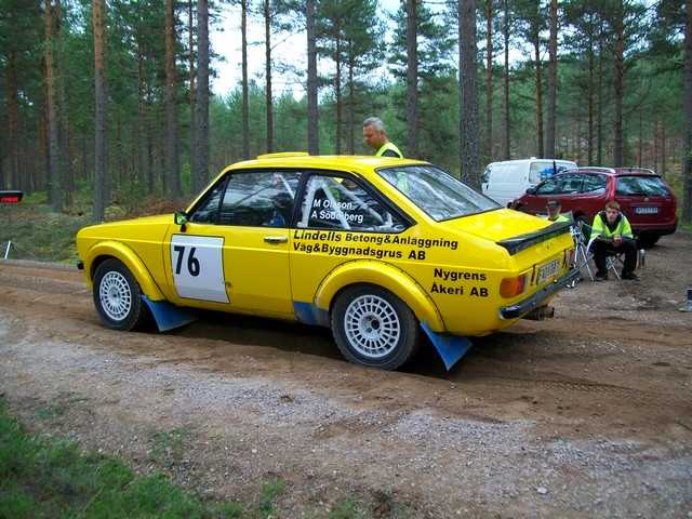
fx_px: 680
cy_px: 260
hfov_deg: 54.0
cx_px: 346
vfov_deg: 41.8
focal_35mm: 34
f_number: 2.7
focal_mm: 6.1
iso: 64
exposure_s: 1/80
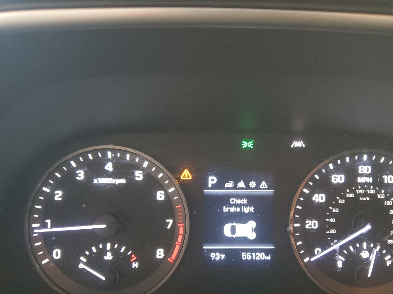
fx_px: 375
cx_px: 232
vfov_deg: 42.6
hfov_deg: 55.0
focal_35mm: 33
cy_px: 186
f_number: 1.5
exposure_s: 1/20
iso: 308
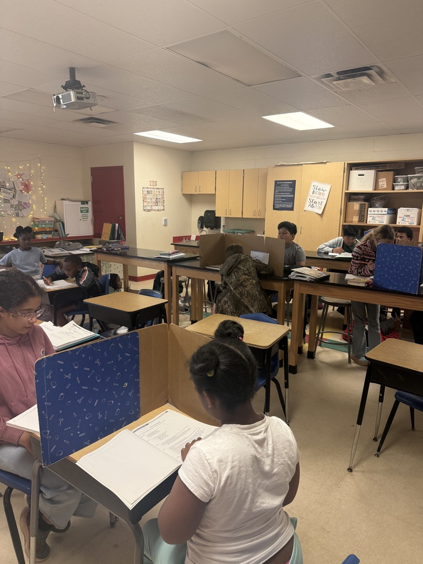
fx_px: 391
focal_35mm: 24
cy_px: 282
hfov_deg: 56.8
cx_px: 212
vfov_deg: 71.6
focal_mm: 6.76
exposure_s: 1/143
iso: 200
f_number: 1.78
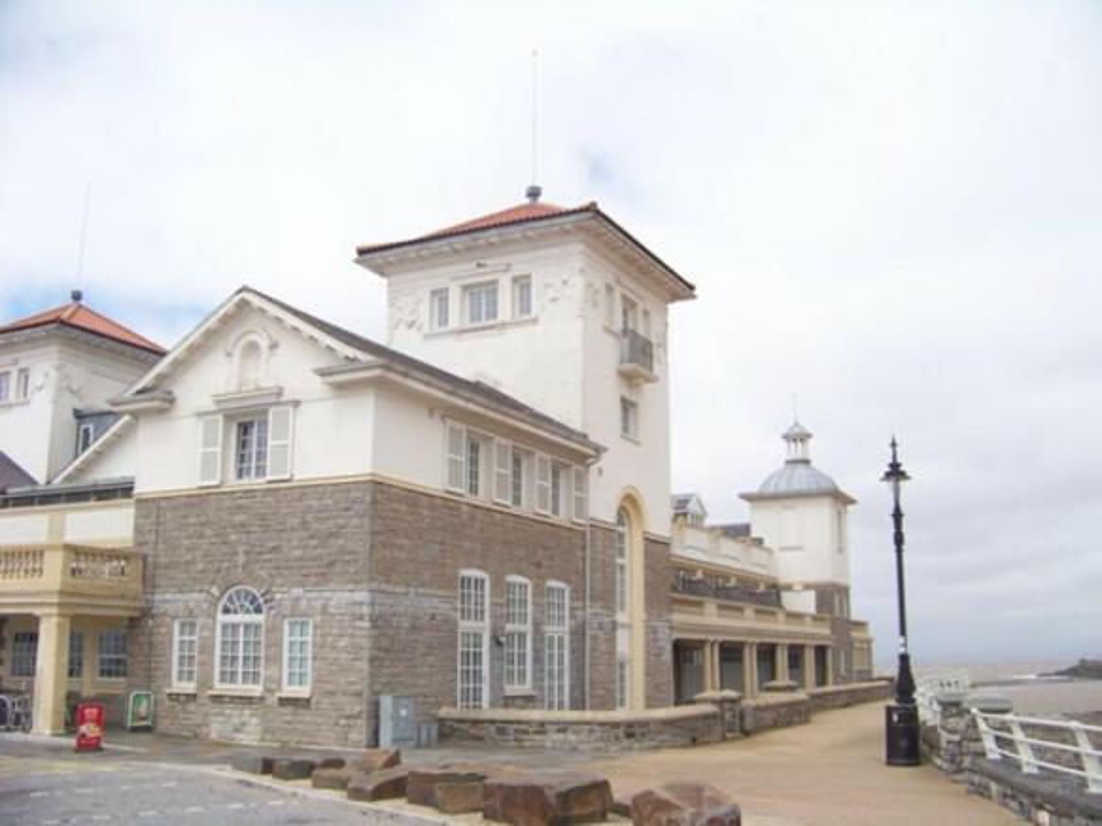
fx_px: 1146
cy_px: 413
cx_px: 551
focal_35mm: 36
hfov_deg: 51.4
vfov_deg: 39.6
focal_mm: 5.85
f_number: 2.8
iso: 64
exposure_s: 1/1000
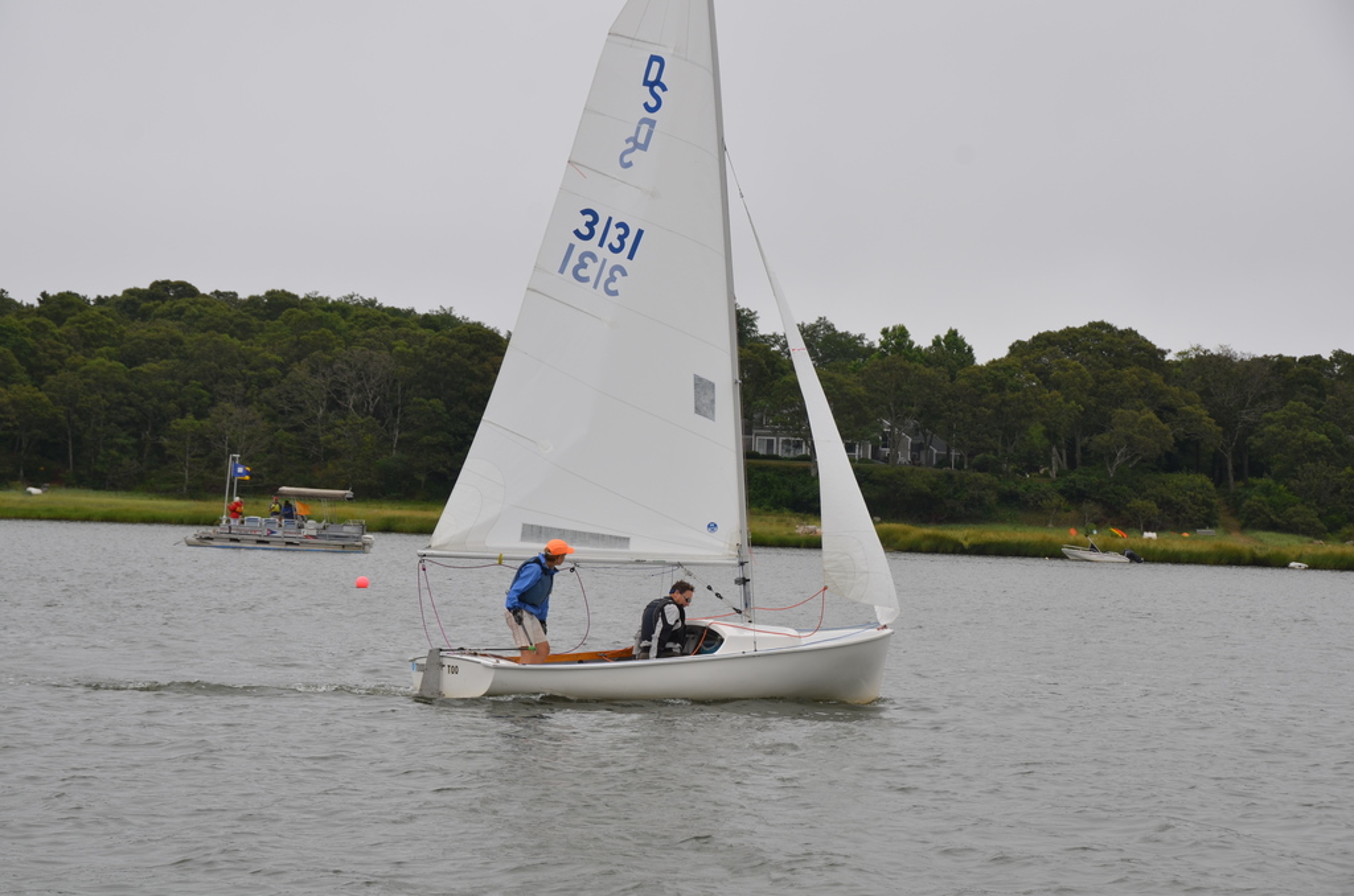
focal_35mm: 93
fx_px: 3490
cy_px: 448
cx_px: 677
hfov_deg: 22.0
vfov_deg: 14.6
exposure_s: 1/250
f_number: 9
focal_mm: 62
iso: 100
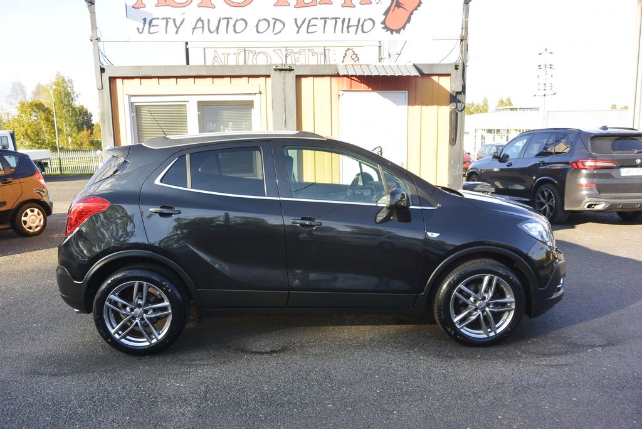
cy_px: 214
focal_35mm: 27
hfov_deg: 67.4
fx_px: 482
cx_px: 321
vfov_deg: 47.9
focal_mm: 10
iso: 160
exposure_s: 1/250
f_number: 4.5
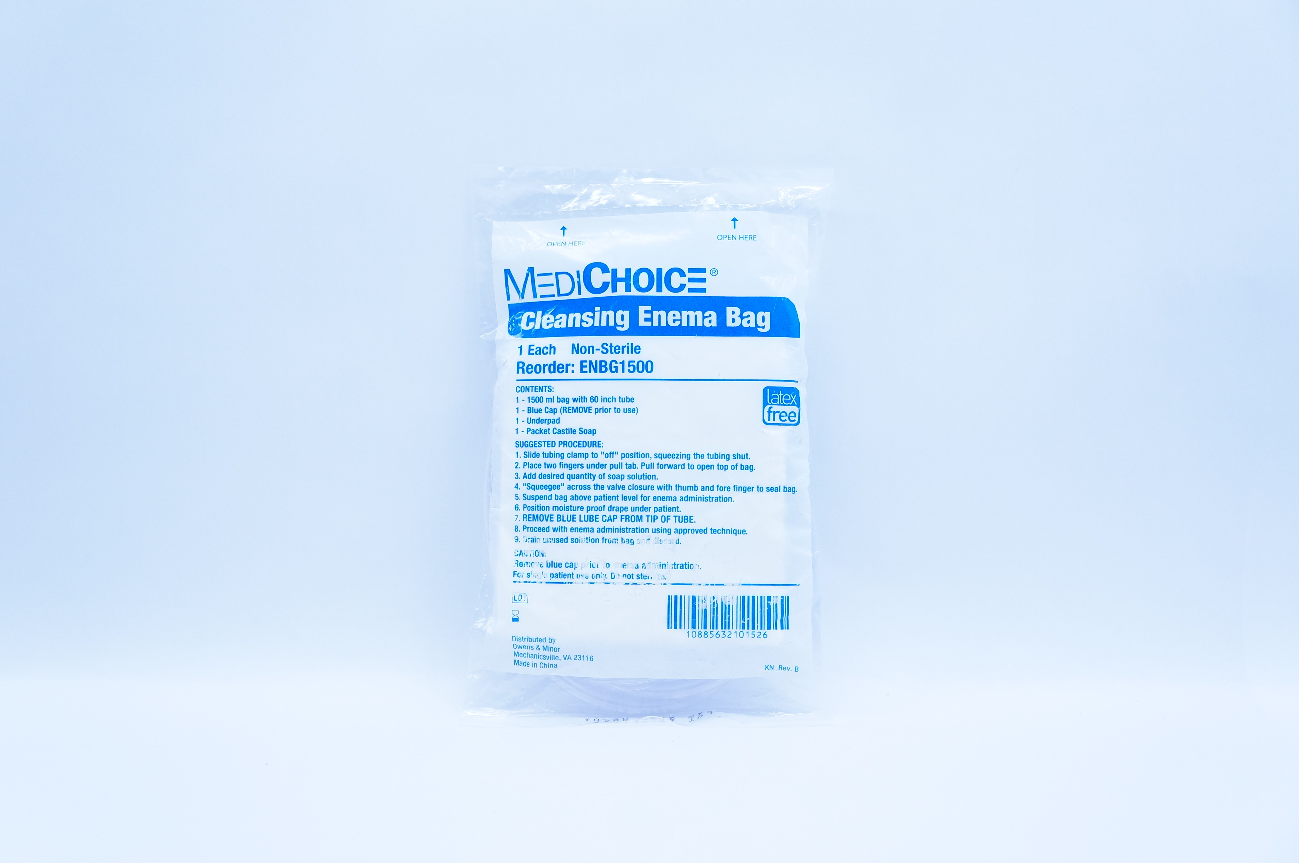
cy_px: 432
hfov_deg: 51.3
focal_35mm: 38
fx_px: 1352
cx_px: 650
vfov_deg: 35.4
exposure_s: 1/200
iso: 800
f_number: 4.5
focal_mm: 25
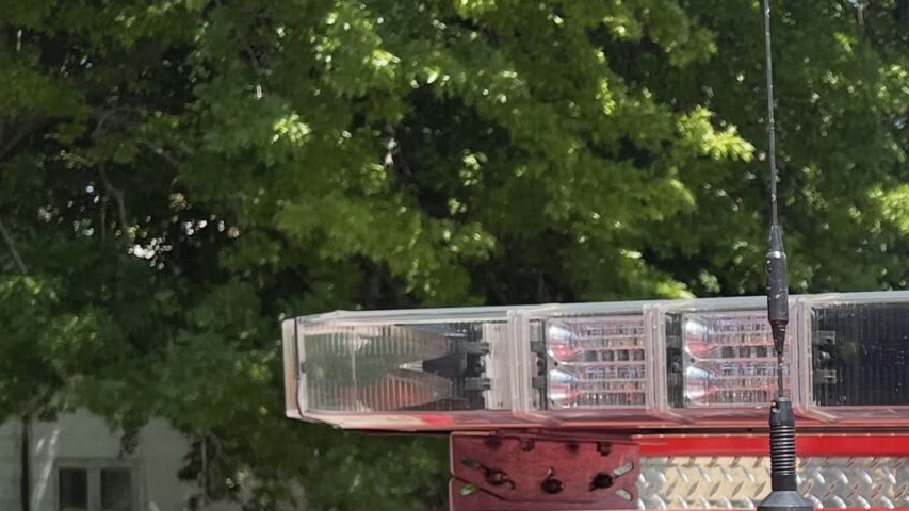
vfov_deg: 13.6
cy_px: 718
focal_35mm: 85
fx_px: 2049
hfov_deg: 21.3
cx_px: 1341
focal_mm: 5.1
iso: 32
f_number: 1.6
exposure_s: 1/1420
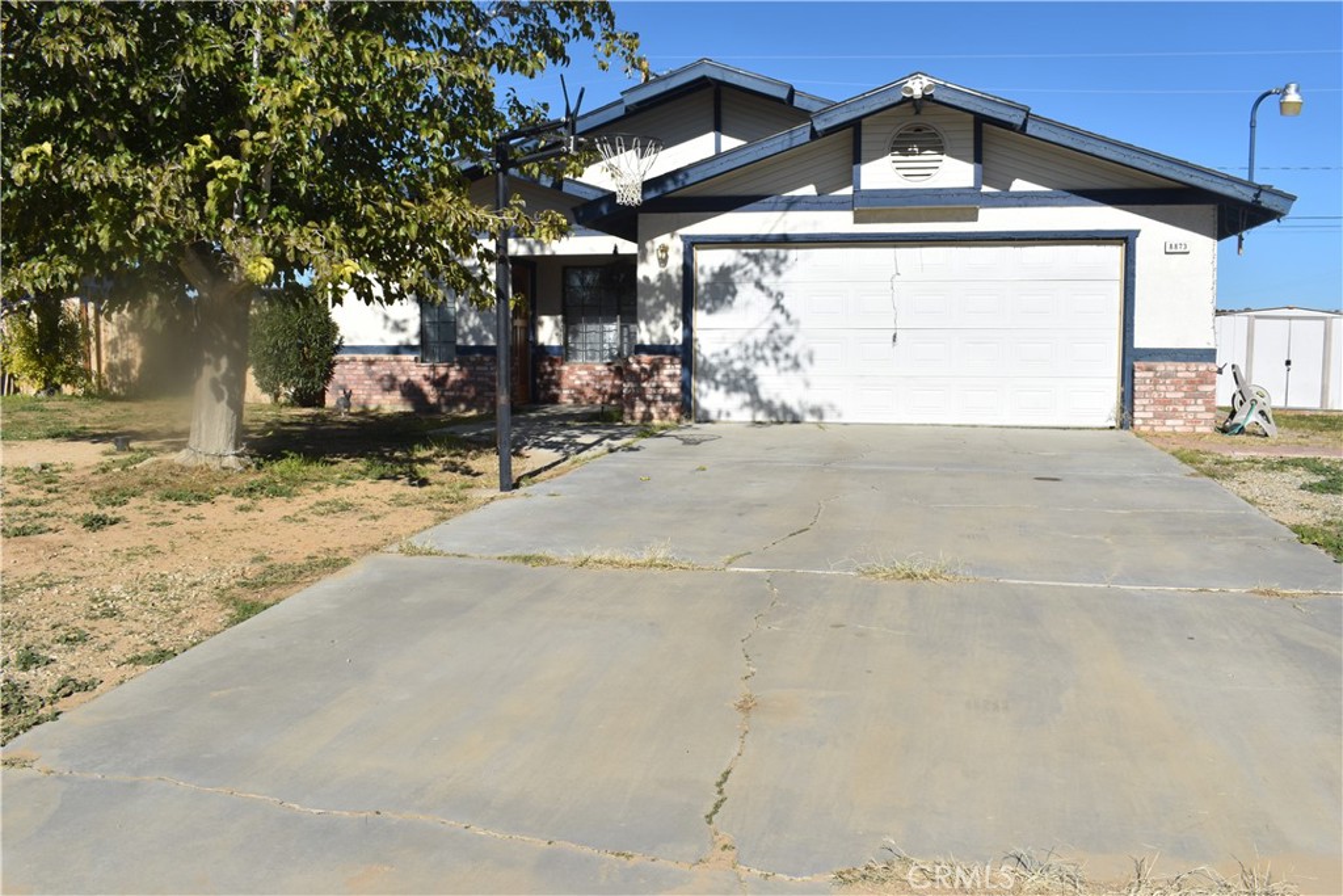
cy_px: 448
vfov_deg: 43.6
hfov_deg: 61.9
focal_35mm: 30
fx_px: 1119
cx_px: 672
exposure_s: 1/500
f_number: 11
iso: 200
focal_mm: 20
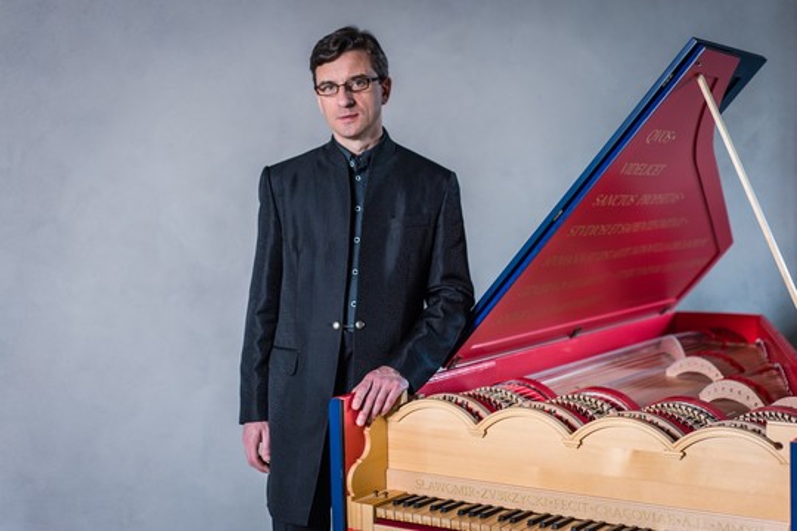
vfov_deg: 27.0
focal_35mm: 50
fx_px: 1107
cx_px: 398
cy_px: 266
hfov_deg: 39.6
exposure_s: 1/60
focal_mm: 50
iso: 250
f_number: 2.8
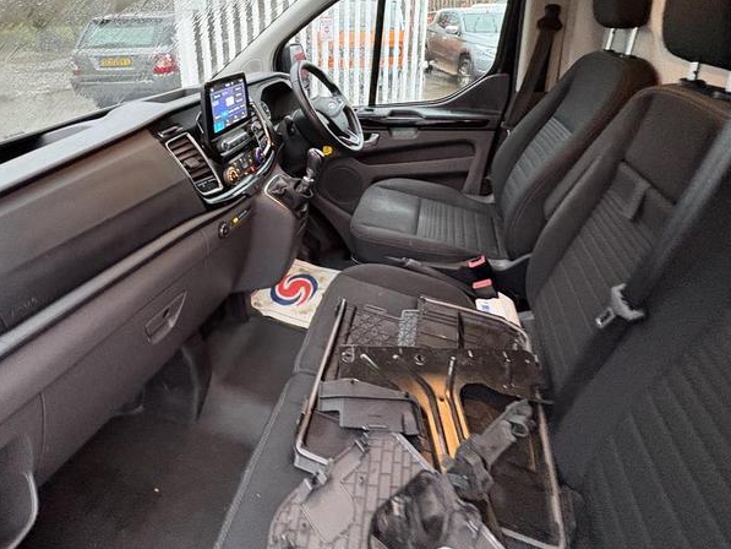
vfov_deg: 60.1
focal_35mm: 21
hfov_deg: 78.5
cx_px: 310
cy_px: 140
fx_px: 444
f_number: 2.2
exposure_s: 1/60
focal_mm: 2.22
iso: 500
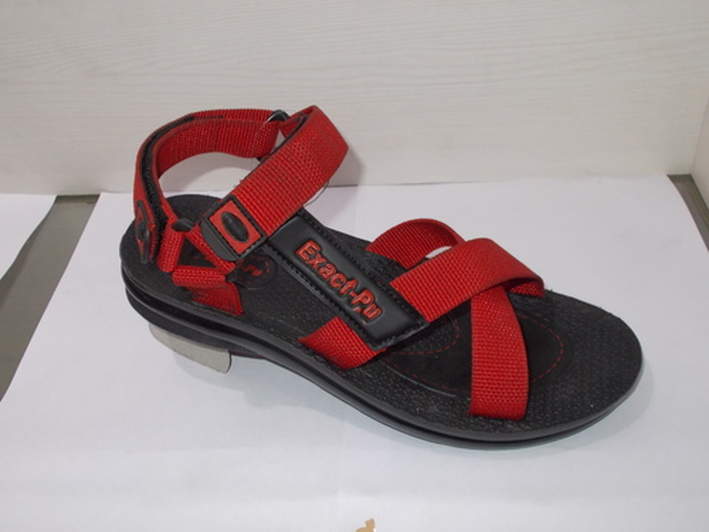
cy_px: 266
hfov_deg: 54.0
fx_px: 696
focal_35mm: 34
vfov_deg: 41.8
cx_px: 354
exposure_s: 1/25
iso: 200
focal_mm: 6
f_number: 3.6
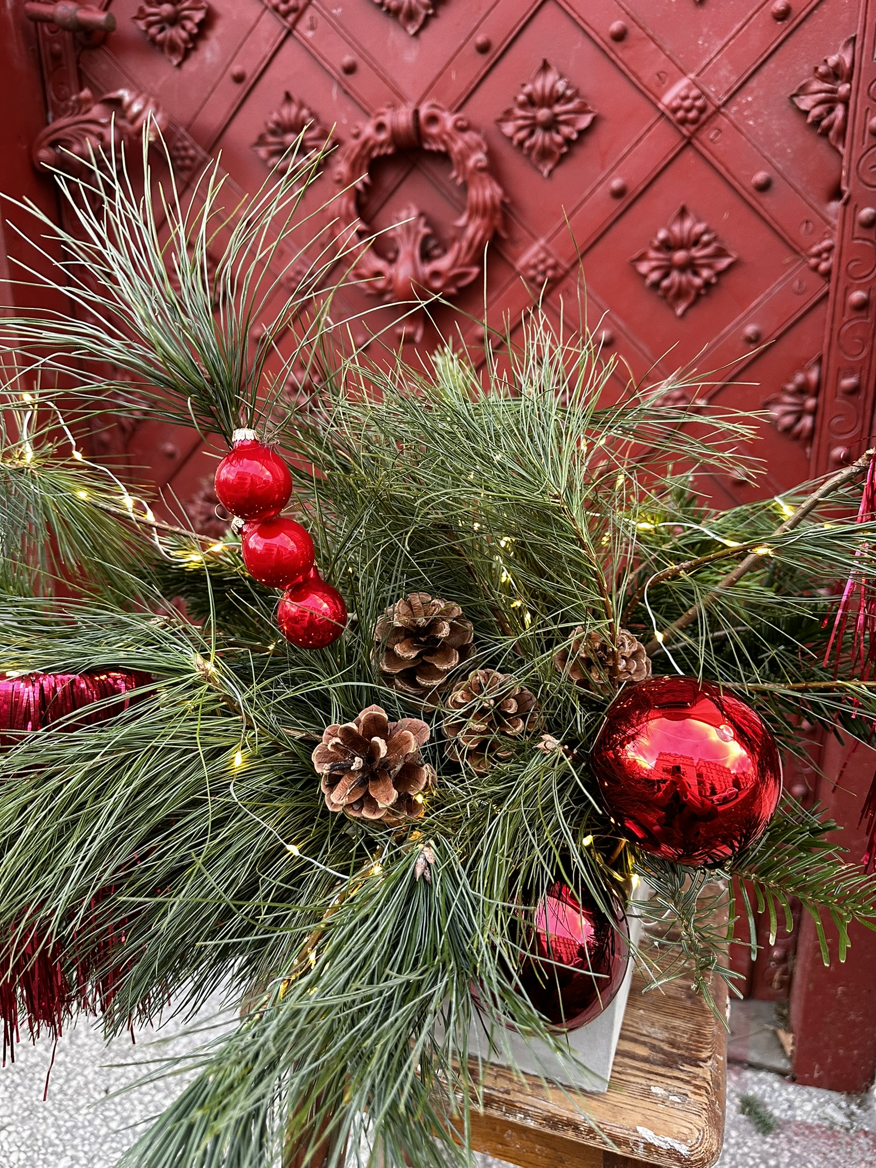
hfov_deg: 56.8
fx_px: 810
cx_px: 438
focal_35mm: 24
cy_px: 584
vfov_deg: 71.6
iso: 250
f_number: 1.78
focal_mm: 6.86
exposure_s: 1/107
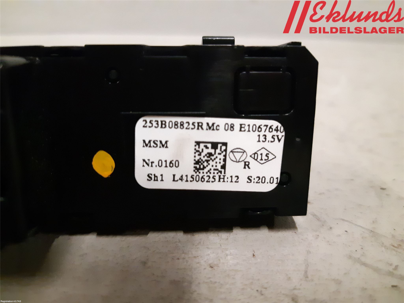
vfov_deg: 53.1
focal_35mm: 26
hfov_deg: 67.3
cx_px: 202
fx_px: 303
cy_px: 152
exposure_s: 1/121
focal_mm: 3.93
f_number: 1.7
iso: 800
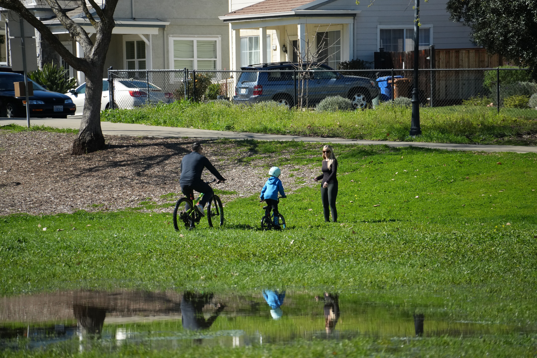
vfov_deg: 4.6
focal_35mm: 300
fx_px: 4475
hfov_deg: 6.9
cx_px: 268
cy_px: 179
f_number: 7.1
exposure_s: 1/2500
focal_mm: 300
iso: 1250
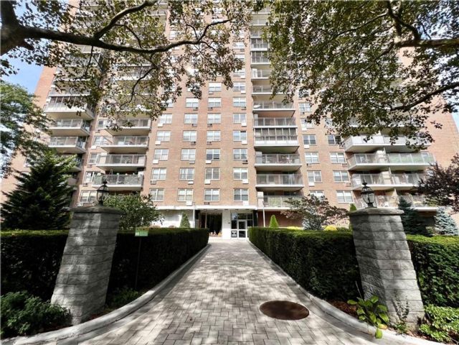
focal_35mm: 13
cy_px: 172
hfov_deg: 106.2
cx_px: 230
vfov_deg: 89.9
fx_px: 172
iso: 32
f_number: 1.8
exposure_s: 1/1647
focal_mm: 1.57
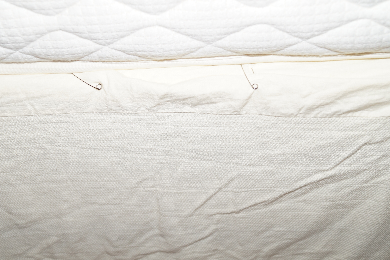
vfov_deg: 27.5
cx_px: 175
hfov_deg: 40.3
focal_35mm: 49
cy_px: 121
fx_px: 531
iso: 400
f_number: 4.5
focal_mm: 28
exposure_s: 1/100
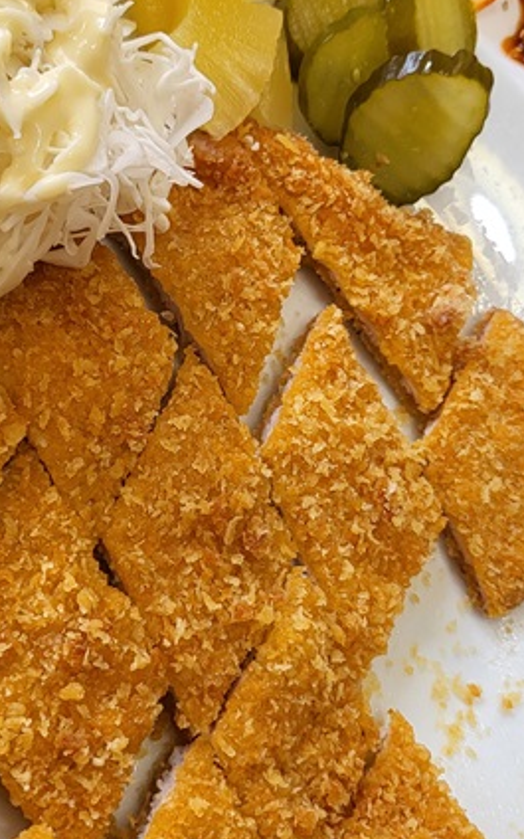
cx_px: 140
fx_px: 1188
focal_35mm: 52
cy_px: 360
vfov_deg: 38.8
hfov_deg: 24.6
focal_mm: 4.25
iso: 50
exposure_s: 1/146
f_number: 1.8
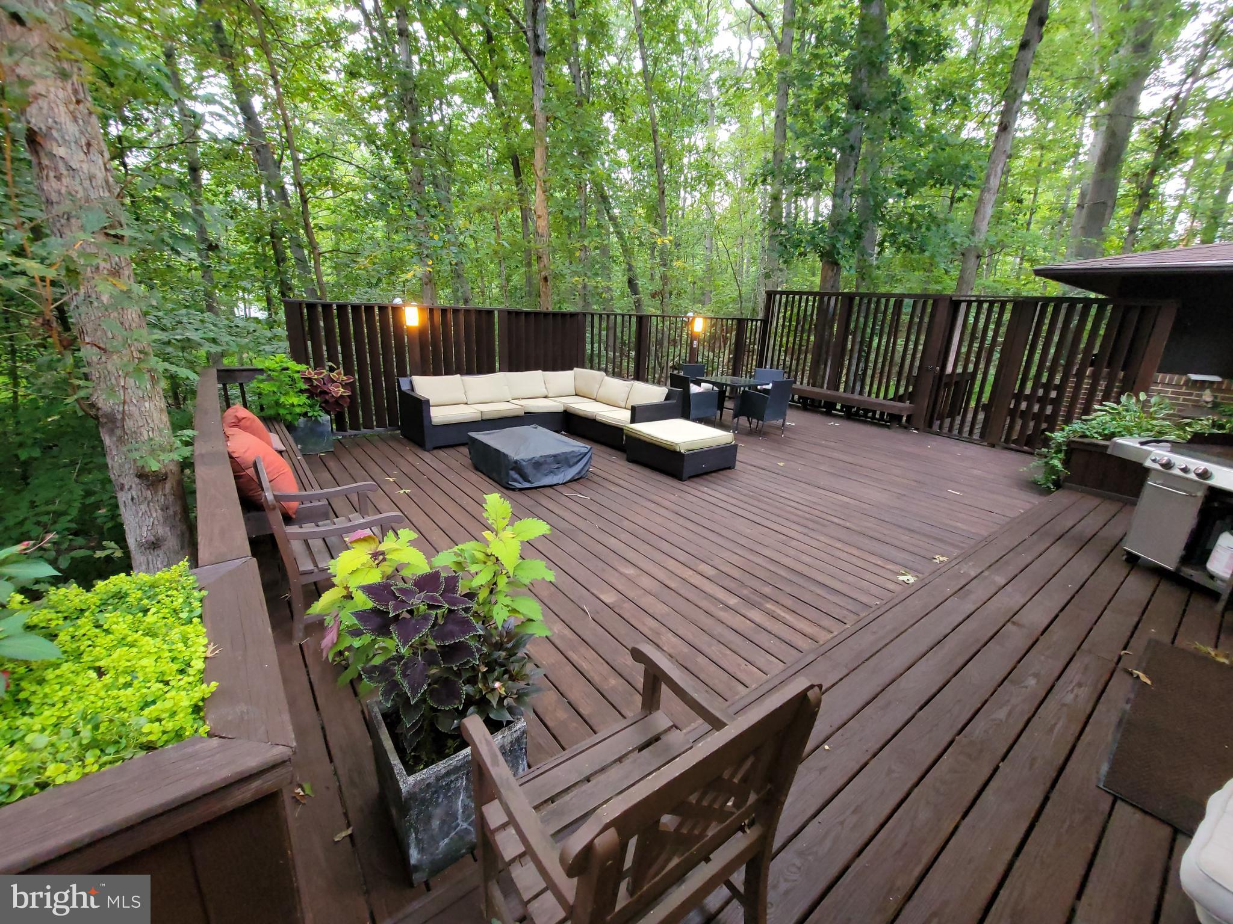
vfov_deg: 89.9
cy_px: 462
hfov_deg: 106.2
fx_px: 463
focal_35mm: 13
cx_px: 616
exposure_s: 1/60
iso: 400
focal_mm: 2.2
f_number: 2.2
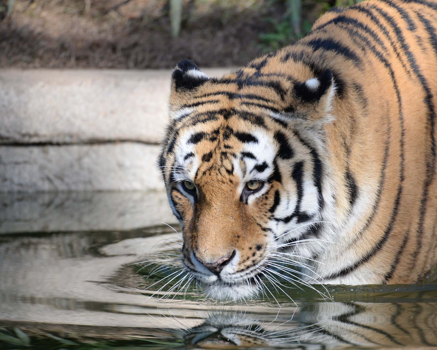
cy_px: 175
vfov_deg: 2.3
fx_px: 8743
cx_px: 256
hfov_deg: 2.9
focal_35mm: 676
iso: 320
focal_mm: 600
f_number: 8
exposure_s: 1/250
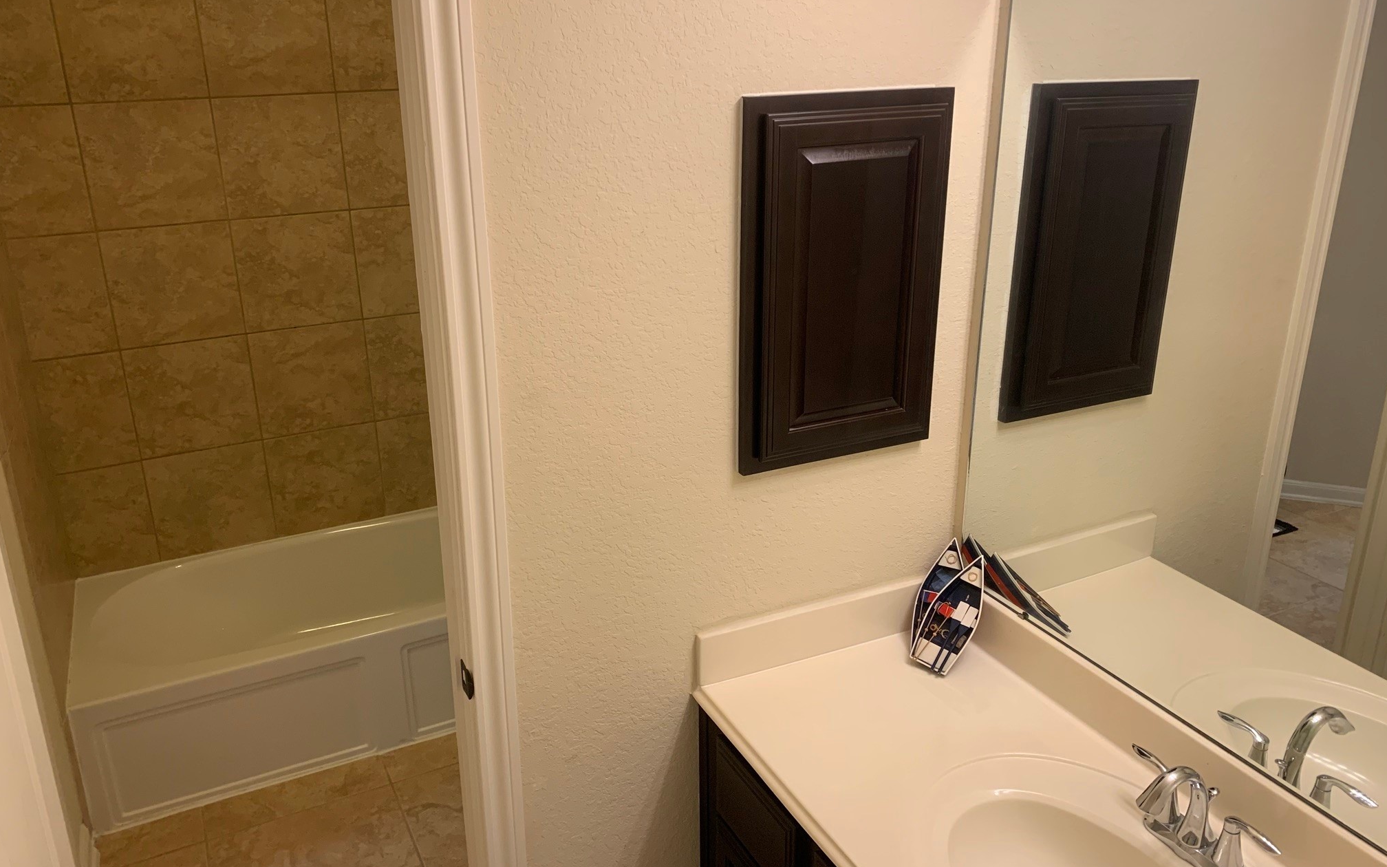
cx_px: 691
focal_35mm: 28
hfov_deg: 66.5
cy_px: 411
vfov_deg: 44.5
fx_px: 1058
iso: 80
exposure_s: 1/60
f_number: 1.8
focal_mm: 4.25
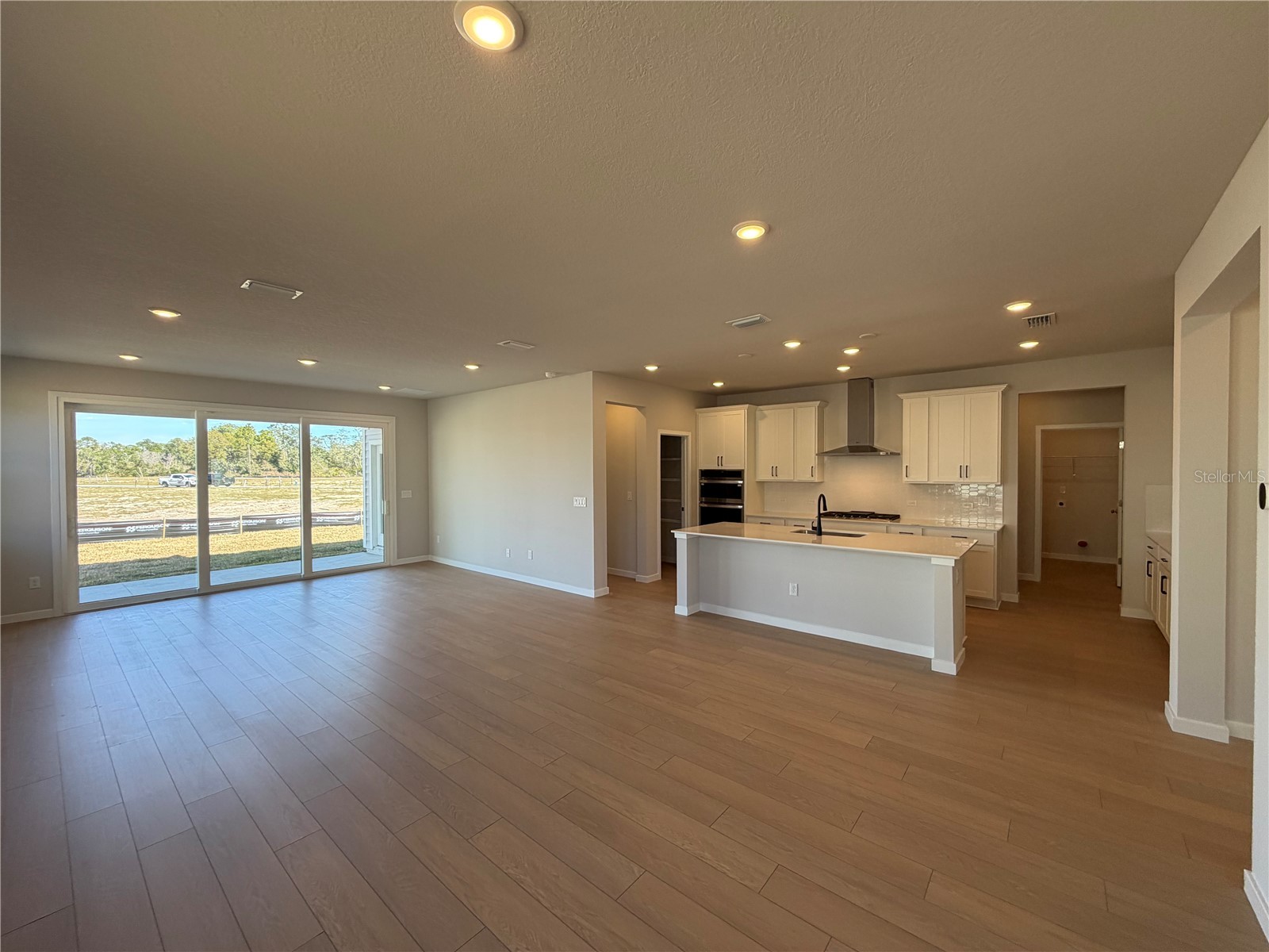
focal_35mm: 14
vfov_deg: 85.7
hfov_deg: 102.1
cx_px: 634
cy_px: 476
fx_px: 513
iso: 80
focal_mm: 2.22
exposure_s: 1/120
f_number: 2.2
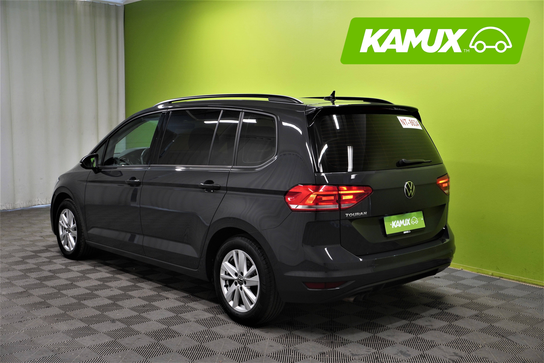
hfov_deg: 47.9
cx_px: 272
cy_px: 182
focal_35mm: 40
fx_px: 612
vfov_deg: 33.0
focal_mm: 27
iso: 320
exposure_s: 1/13
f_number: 9
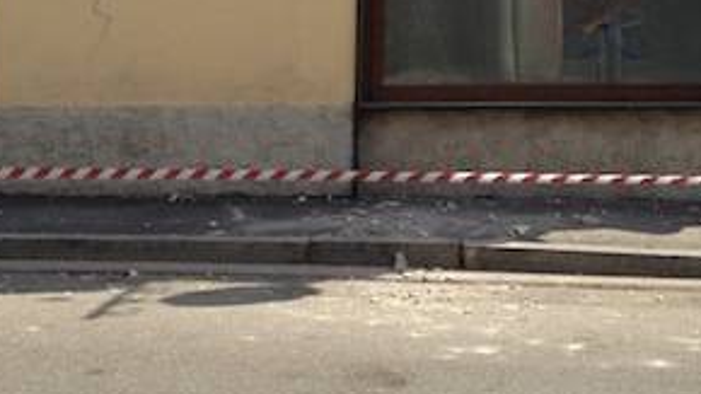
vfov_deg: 14.6
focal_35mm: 79
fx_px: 1468
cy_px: -128
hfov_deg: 26.8
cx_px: 321
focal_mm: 4.28
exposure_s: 1/951
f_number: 2.4
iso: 64
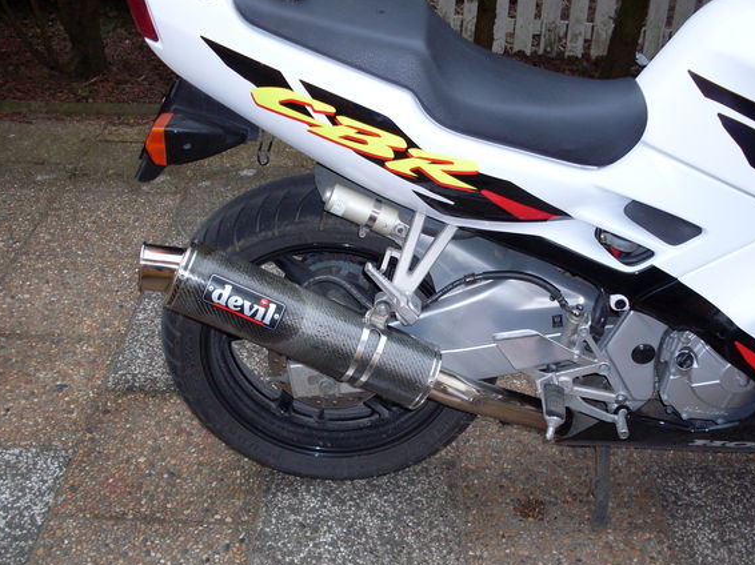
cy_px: 316
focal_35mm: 43
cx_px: 420
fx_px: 937
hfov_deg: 43.8
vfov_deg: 33.5
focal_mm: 6.3
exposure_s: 1/45
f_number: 2.8
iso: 100
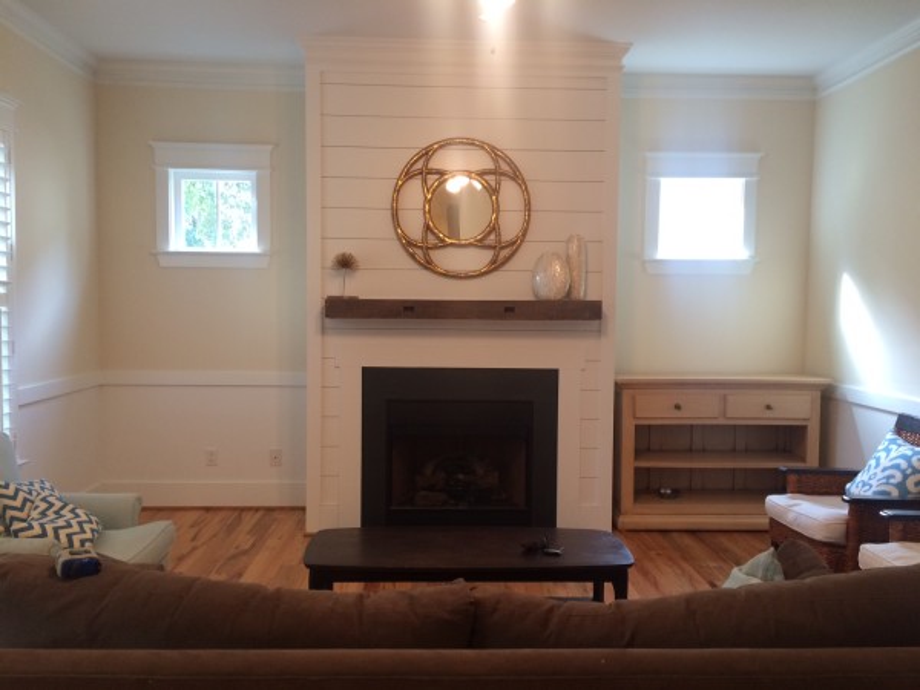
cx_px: 460
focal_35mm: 29
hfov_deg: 61.7
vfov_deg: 48.2
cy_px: 345
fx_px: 771
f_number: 2.2
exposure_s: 1/30
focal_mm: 4.15
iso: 100
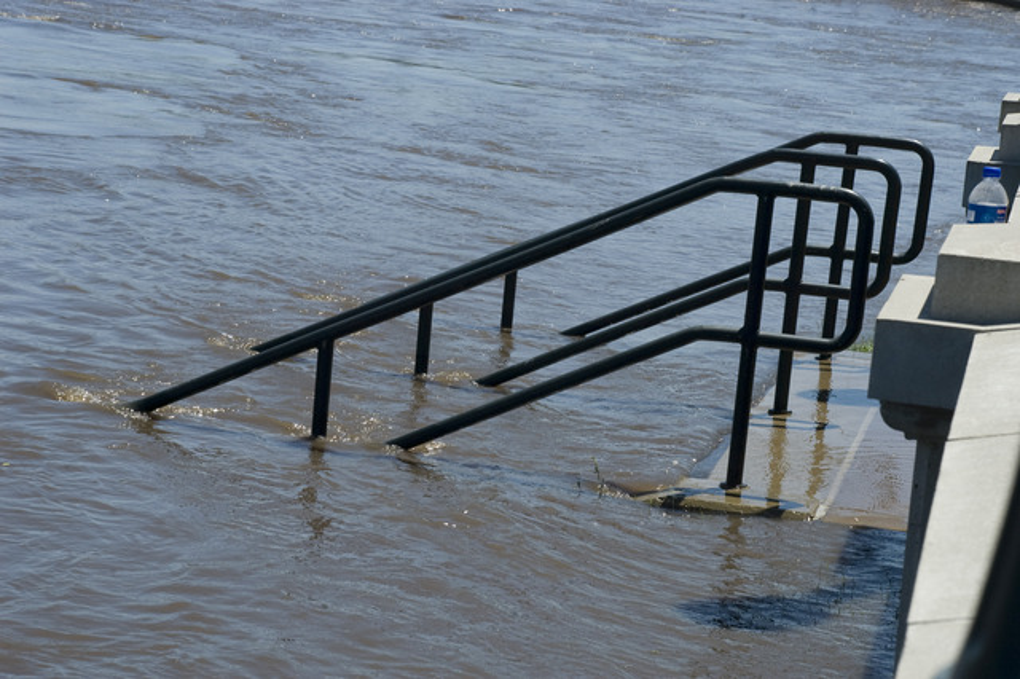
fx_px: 2803
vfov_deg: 13.8
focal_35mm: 99
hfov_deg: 20.6
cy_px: 340
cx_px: 510
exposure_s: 1/350
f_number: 9.5
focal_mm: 66
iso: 200
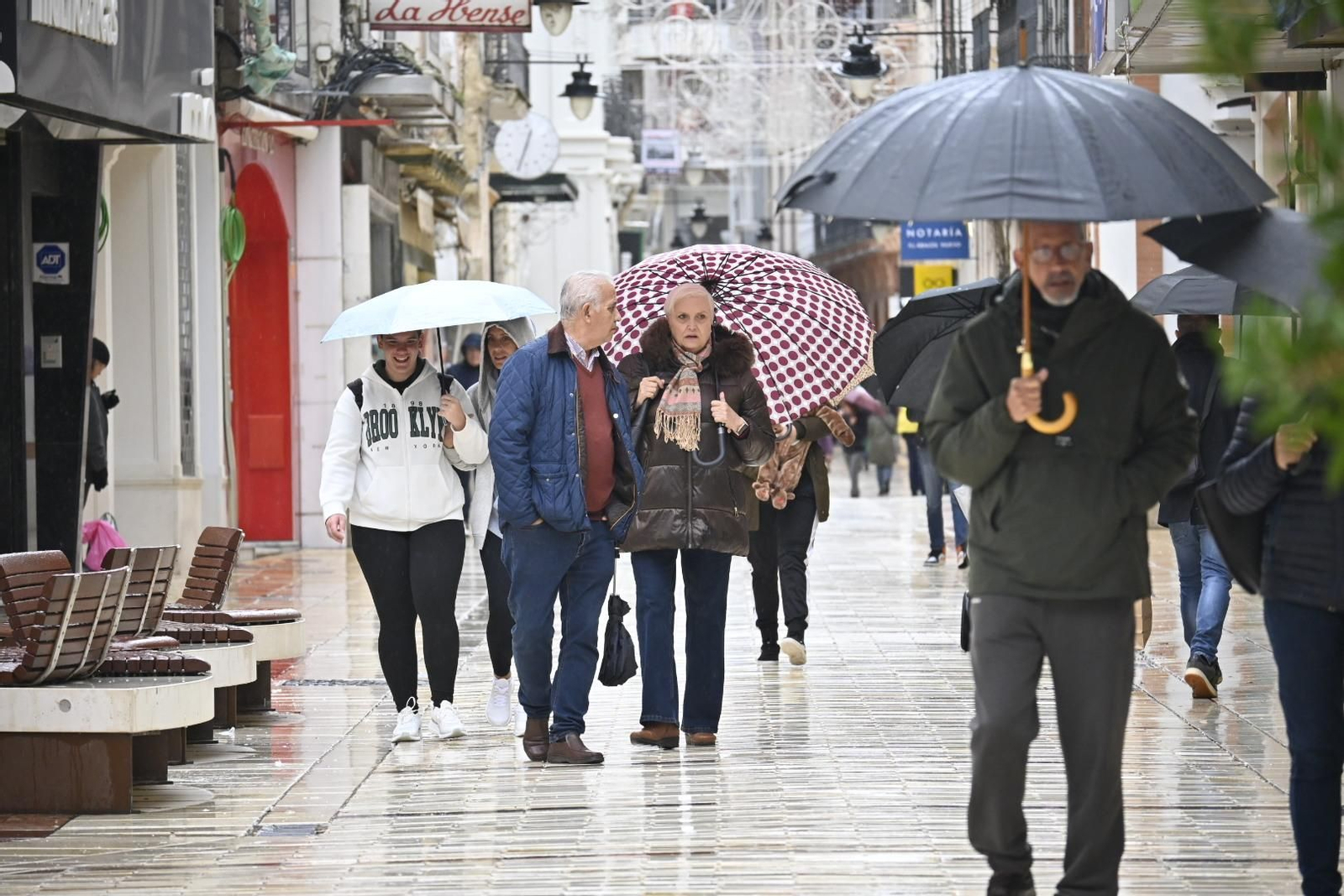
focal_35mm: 232
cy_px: 448
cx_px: 672
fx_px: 8680
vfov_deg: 5.9
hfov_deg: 8.9
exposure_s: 1/250
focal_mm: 155
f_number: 5.3
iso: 1000
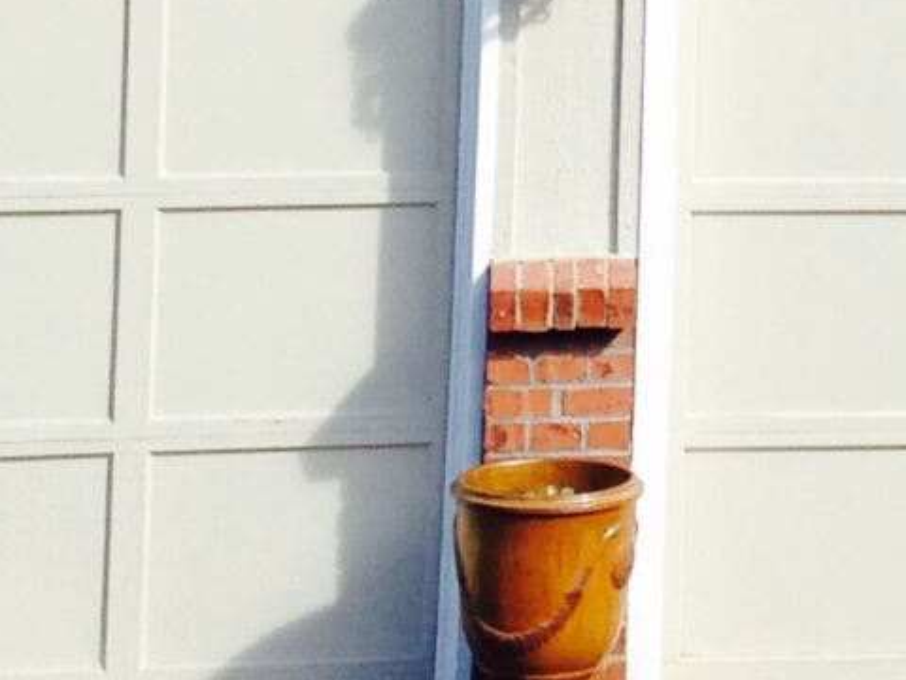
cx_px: 1193
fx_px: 4606
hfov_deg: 11.0
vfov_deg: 8.2
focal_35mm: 176
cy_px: -497
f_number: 2.4
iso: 50
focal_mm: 4.12
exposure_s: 1/570
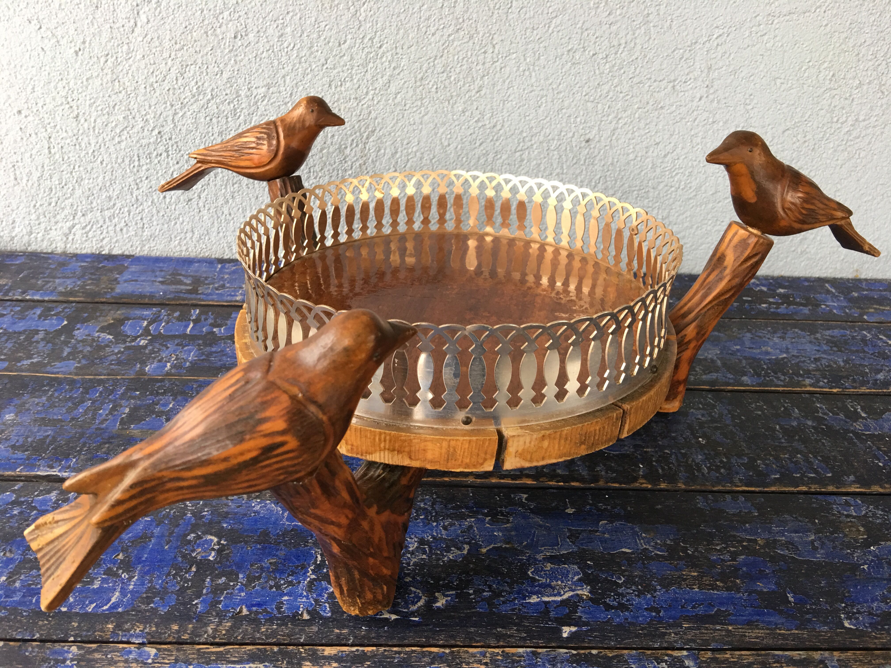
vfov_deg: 48.2
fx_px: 746
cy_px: 334
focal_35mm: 29
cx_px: 446
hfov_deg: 61.7
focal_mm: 4.15
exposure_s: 1/17
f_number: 2.2
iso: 40
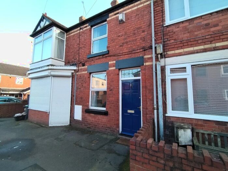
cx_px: 114
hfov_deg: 91.0
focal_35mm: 17
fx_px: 112
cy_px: 86
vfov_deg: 74.7
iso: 100
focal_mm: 1.42
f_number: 2.2
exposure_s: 1/288
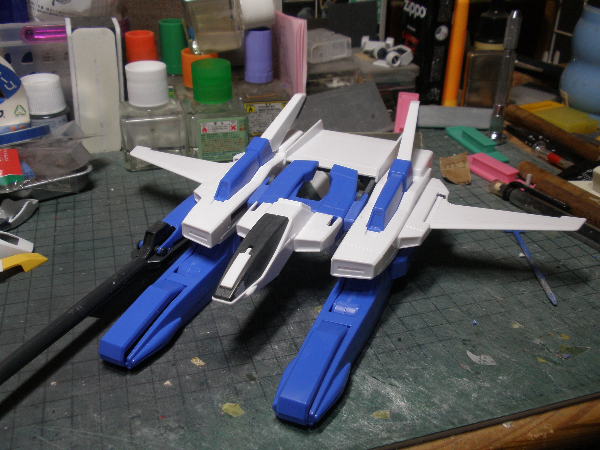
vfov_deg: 38.7
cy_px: 225
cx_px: 300
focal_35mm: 37
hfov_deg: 50.1
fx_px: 641
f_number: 3.5
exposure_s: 1/30
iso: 80
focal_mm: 6.6
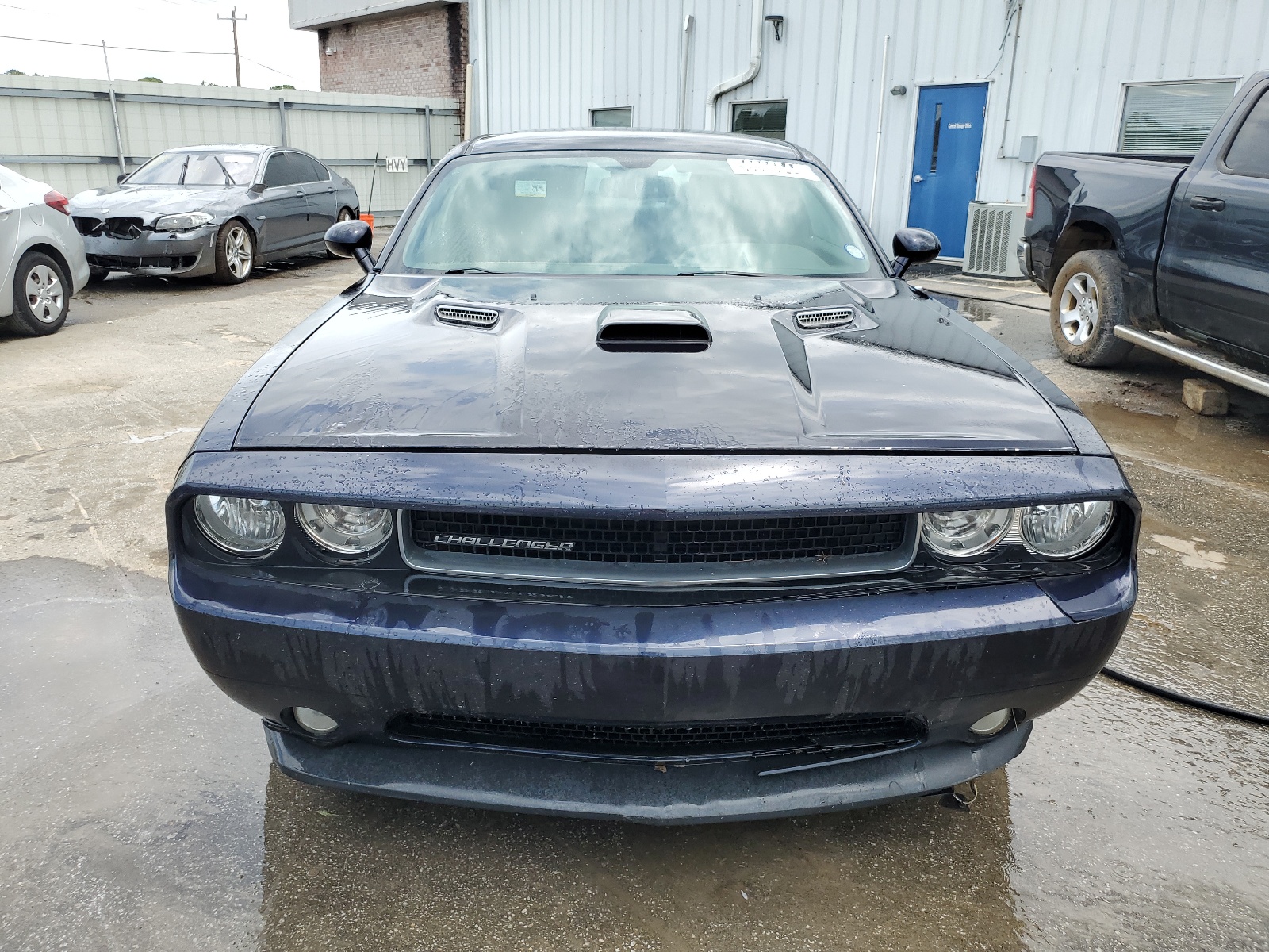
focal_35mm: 26
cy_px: 476
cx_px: 634
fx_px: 953
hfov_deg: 67.3
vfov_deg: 53.1
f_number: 1.5
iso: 50
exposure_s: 1/1250
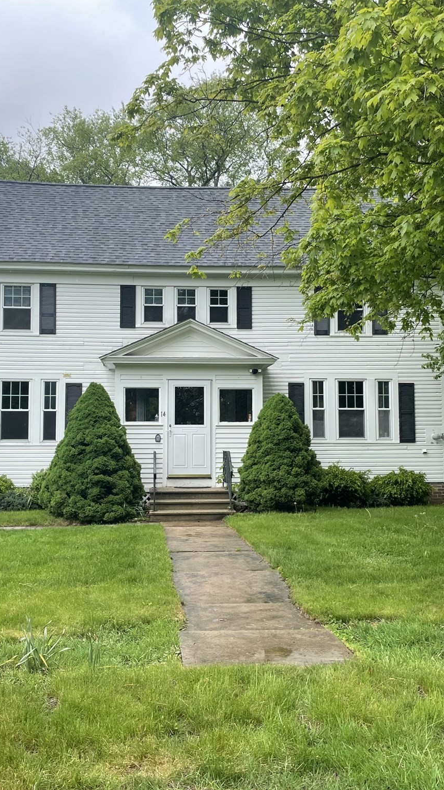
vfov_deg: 52.8
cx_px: 217
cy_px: 395
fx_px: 795
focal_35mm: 38
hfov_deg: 31.2
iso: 32
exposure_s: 1/1453
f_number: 1.6
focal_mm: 4.2
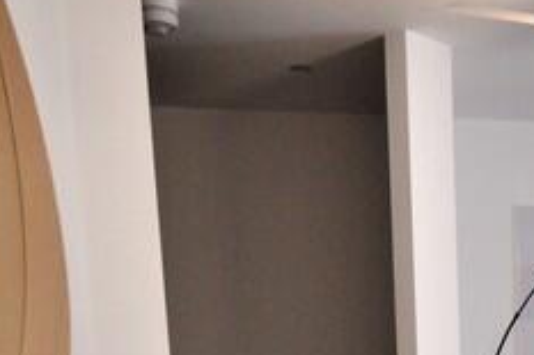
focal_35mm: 66
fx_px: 978
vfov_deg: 17.5
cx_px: 566
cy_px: 601
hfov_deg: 28.2
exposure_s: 1/60
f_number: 3.5
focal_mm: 10
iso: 1250
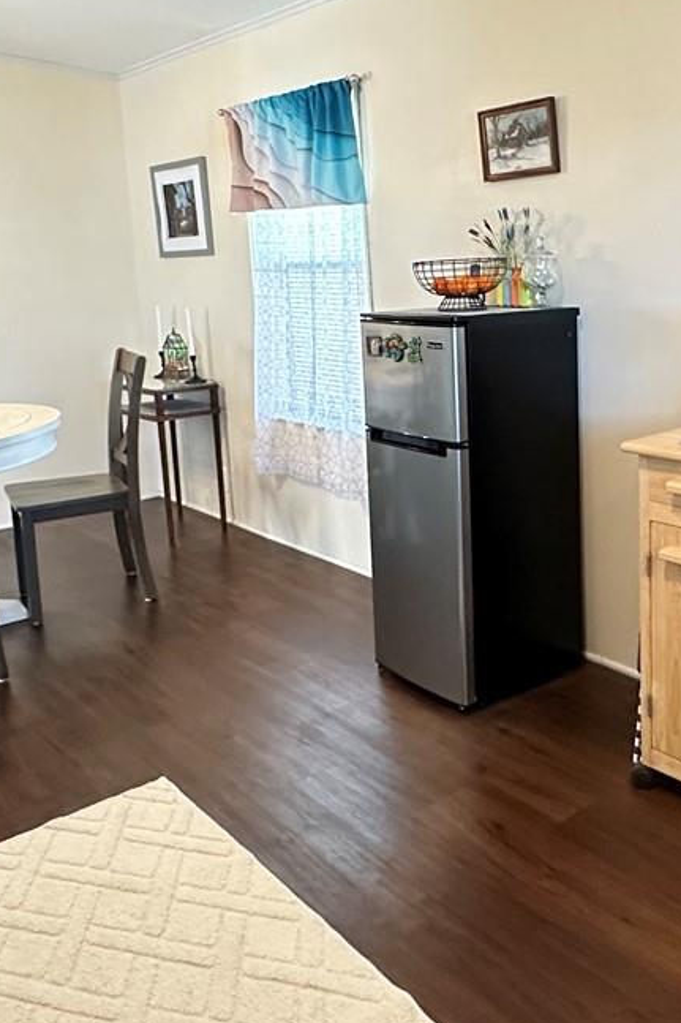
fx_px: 1022
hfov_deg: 36.2
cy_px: 400
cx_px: 487
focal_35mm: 36
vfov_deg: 52.7
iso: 500
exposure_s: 1/60
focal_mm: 2.22
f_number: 2.2
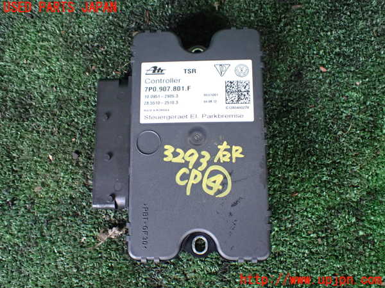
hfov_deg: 60.0
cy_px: 144
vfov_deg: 46.8
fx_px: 334
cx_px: 192
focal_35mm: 30
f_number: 2.3
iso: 800
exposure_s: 1/80
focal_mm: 5.4
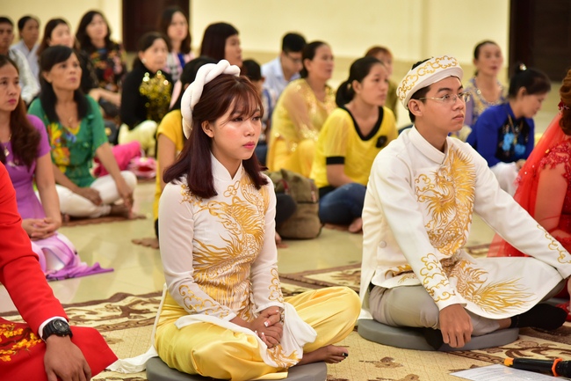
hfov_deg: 19.5
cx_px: 286
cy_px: 190
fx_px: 1665
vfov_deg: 13.0
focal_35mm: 105
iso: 800
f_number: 4
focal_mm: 105
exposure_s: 1/40
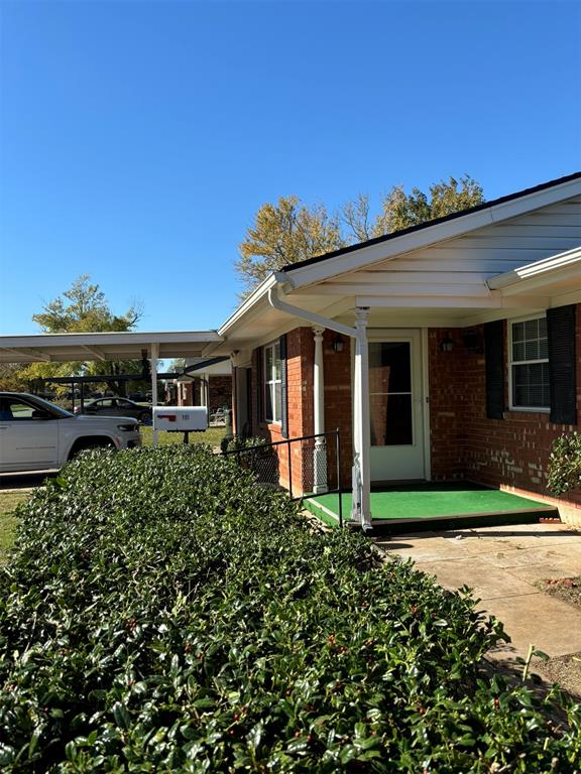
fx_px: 582
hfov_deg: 53.1
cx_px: 290
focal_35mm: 26
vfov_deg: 67.3
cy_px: 387
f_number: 1.6
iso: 50
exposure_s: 1/2062
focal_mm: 5.96
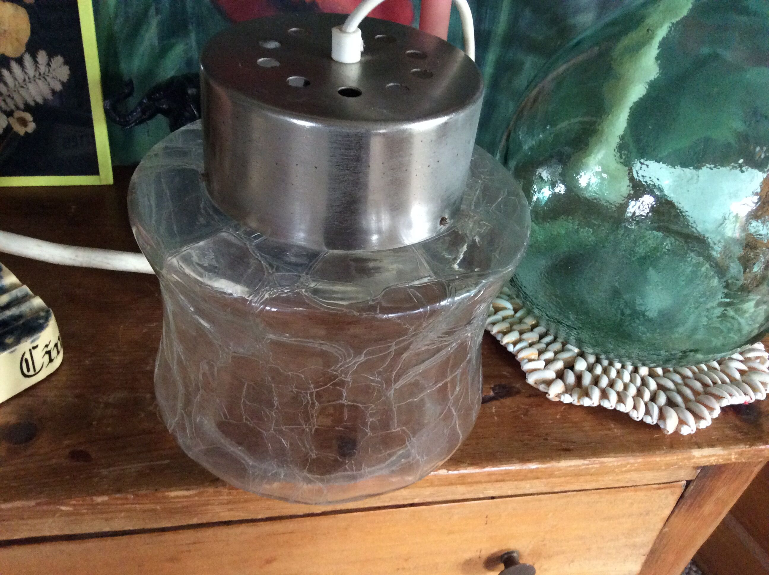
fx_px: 710
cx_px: 384
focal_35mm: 32
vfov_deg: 44.1
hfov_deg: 56.9
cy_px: 288
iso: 320
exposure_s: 1/25
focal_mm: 3.3
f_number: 2.4
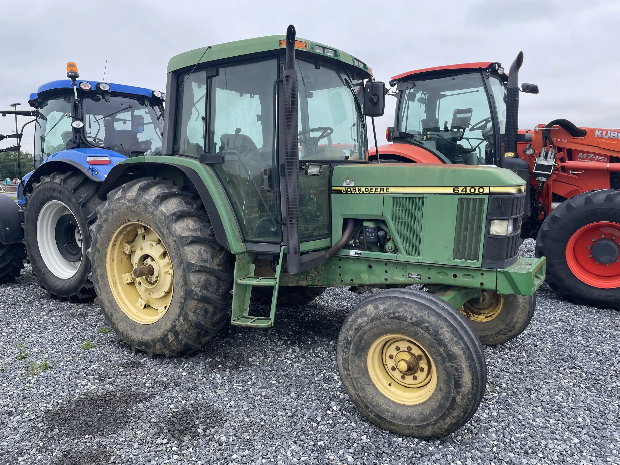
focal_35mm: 26
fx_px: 466
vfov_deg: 53.1
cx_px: 310
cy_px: 232
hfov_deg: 67.3
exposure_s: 1/458
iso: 32
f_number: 1.6
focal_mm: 4.2
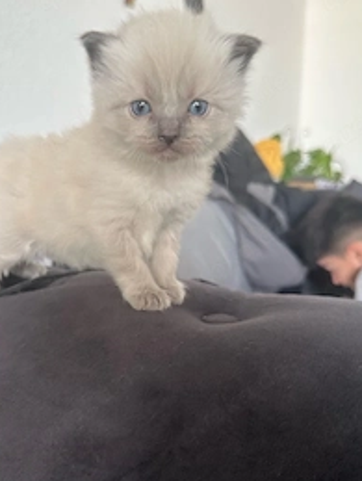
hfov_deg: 38.5
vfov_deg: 49.9
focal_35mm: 37
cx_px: 132
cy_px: 279
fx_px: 515
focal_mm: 6.86
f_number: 1.78
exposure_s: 1/70
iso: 250
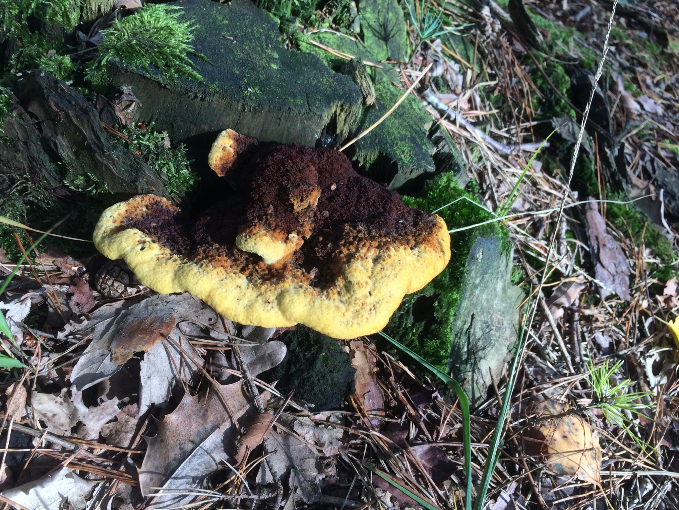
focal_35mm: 29
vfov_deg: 48.2
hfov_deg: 61.7
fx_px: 569
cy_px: 255
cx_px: 340
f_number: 2.2
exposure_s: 1/275
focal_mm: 4.15
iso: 32
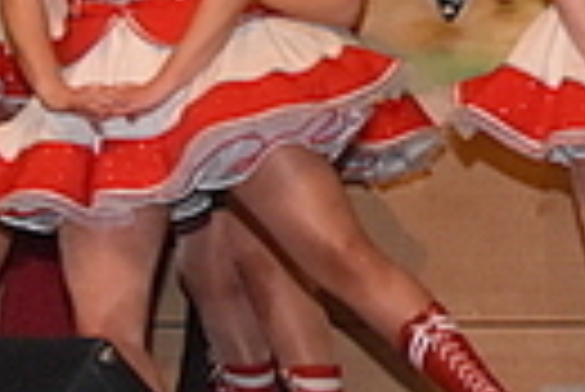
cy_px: -374
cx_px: 1161
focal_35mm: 185
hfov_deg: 10.3
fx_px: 3010
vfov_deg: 7.2
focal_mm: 20
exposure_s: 1/640
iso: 2000
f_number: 2.8
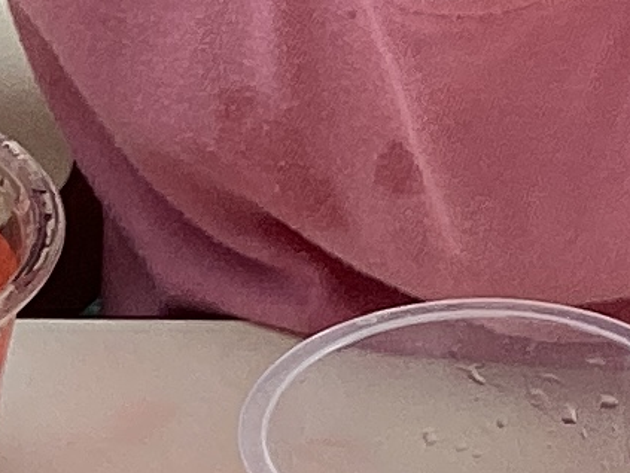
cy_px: 106
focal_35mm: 239
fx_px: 4353
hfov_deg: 7.7
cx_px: 1461
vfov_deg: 6.2
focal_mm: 3.3
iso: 40
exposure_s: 1/100
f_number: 2.4
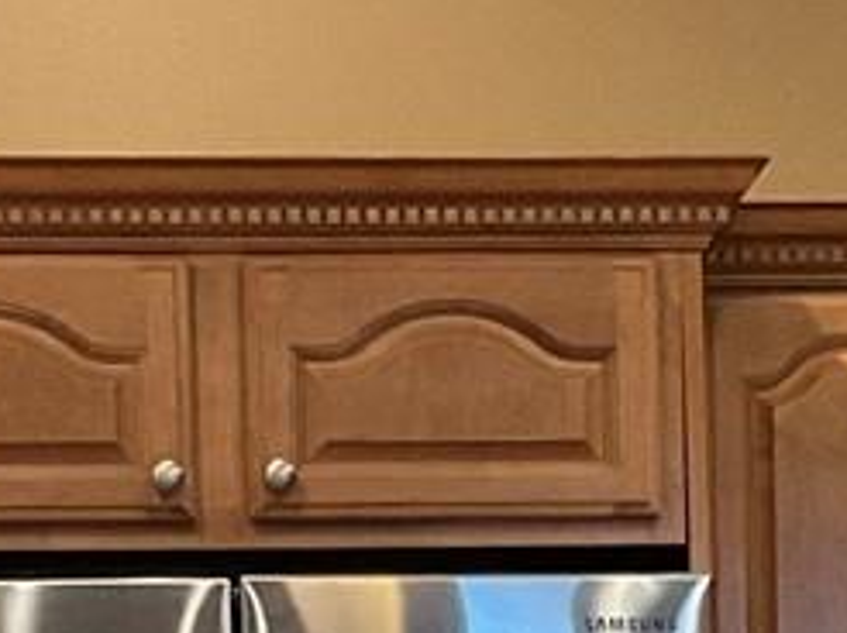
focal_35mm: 189
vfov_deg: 7.5
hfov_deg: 10.4
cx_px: 668
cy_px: 1287
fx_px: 4620
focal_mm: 3
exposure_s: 1/60
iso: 125
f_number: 1.8
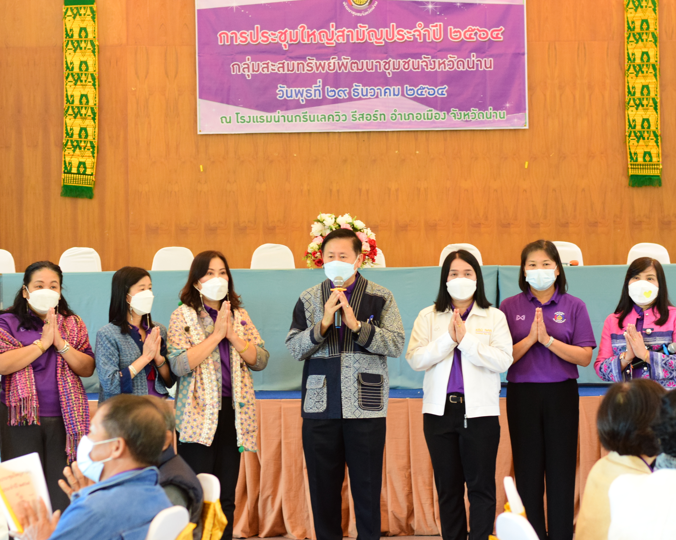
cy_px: 256
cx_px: 362
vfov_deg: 16.5
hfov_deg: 20.6
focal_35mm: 93
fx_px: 1861
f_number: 3.5
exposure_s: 1/100
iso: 1600
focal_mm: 50
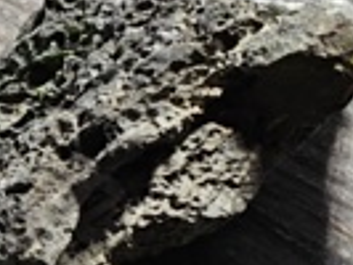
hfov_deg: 10.1
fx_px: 1766
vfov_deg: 8.2
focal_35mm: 173
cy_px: -278
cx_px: 810
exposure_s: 1/100
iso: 125
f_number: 1.8
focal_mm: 5.4
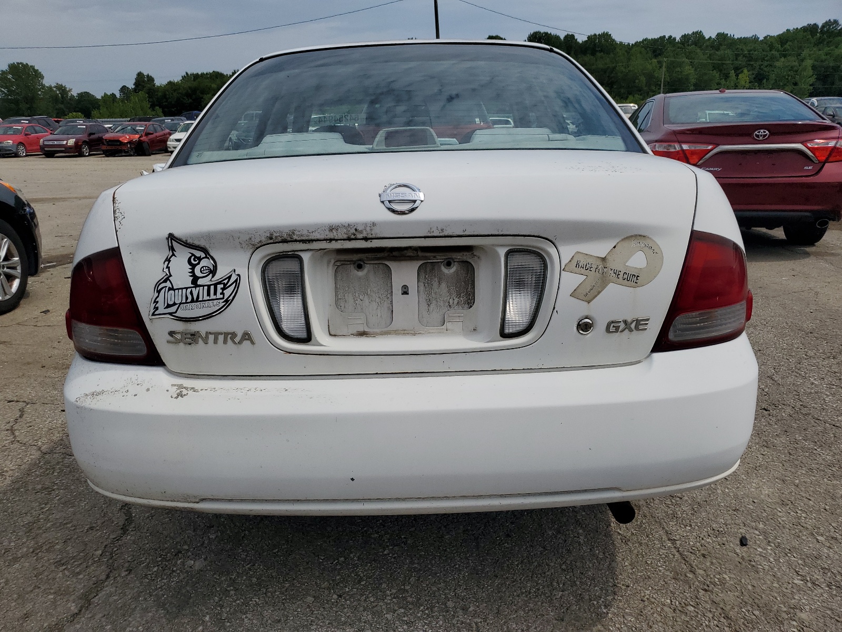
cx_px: 421
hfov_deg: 67.3
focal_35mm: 26
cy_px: 316
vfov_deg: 53.1
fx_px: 632
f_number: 1.5
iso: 52
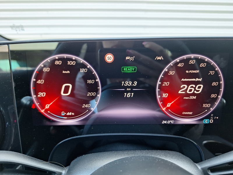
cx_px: 116
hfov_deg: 73.9
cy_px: 88
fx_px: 155
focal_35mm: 23
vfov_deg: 58.9
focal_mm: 5.54
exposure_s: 1/50
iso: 64
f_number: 1.8
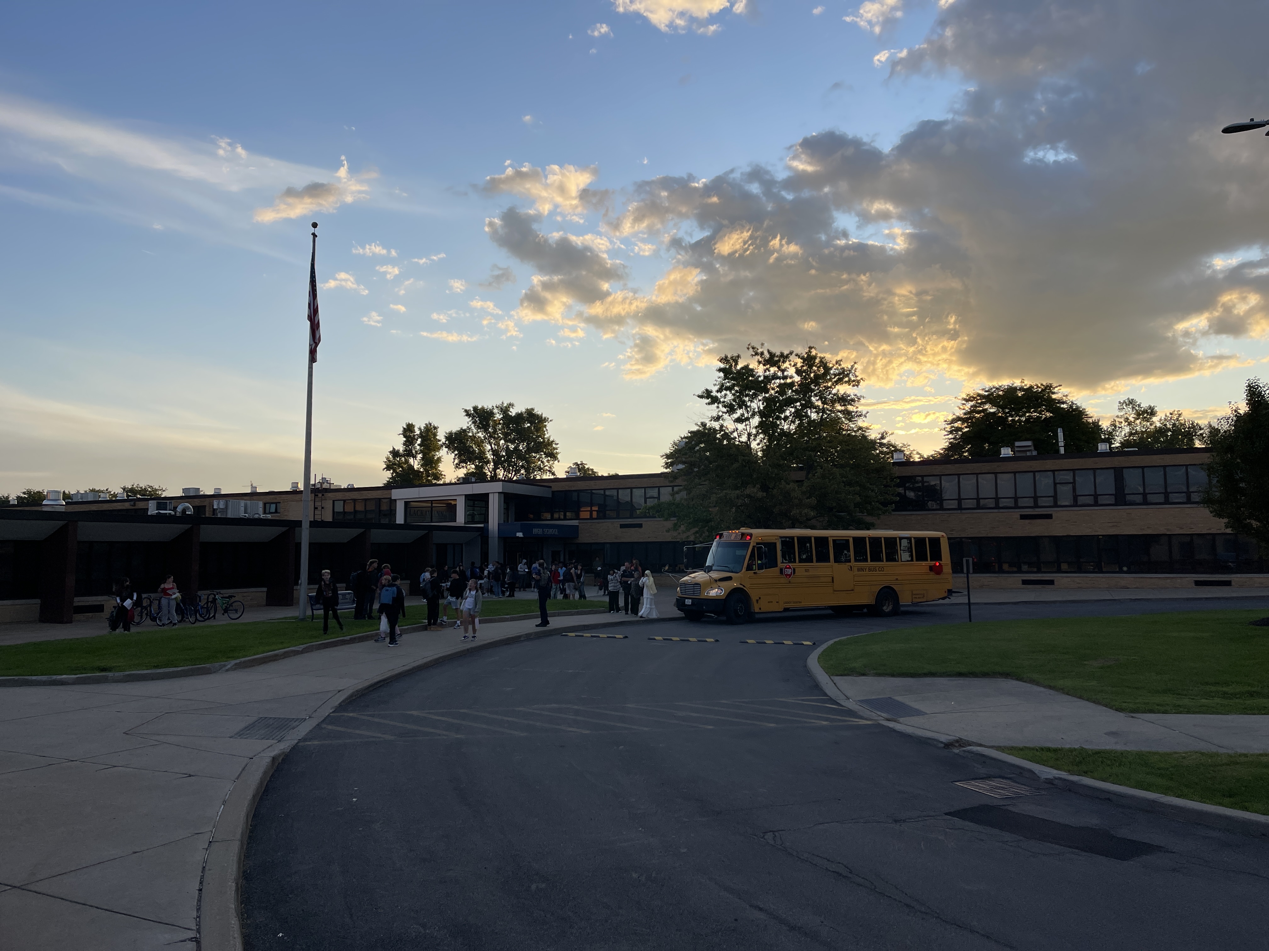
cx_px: 634
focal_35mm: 26
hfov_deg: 67.3
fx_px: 953
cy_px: 476
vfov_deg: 53.1
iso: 32
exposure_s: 1/1353
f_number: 1.6
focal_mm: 5.1
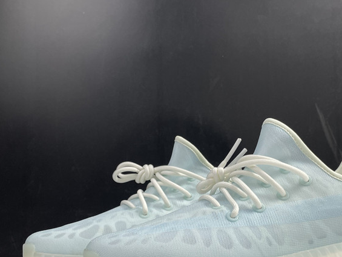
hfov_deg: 41.0
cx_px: 212
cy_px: 205
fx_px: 455
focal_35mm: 46
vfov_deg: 30.8
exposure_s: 1/100
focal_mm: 4.2
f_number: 1.6
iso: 50
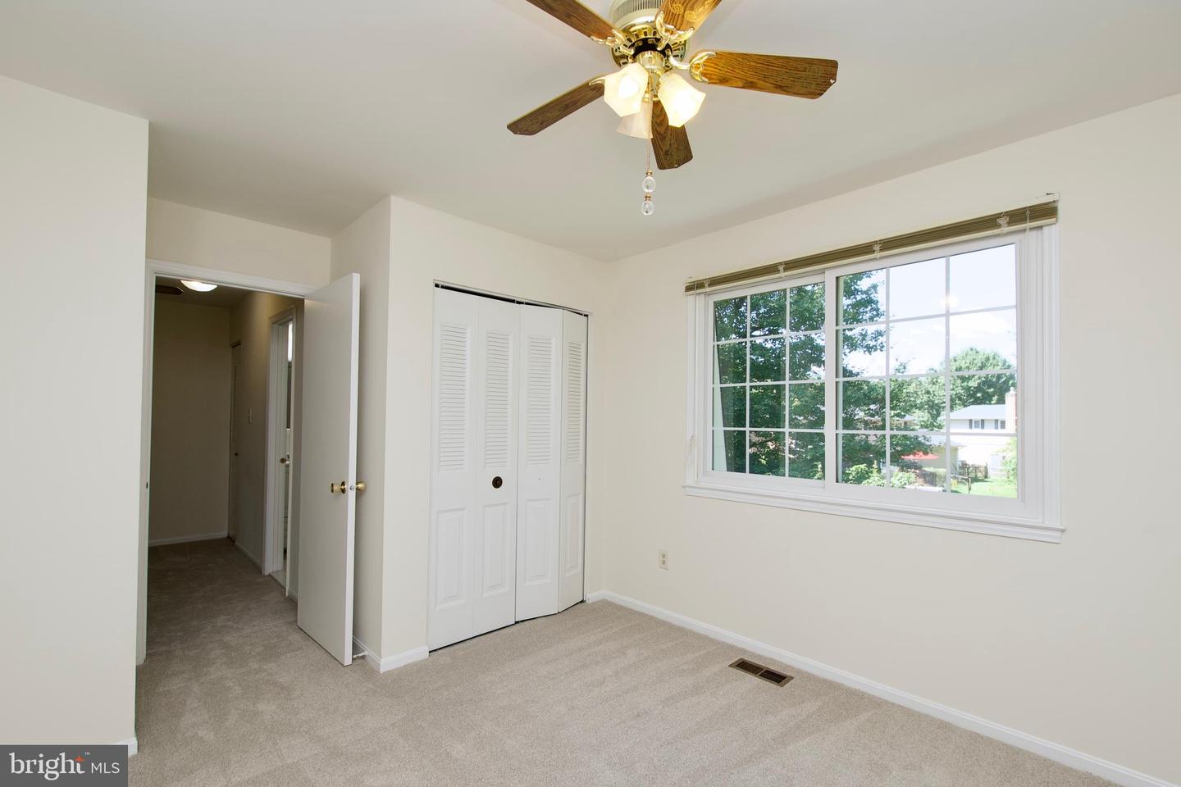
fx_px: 492
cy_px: 394
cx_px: 590
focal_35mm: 15
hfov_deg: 100.4
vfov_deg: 77.3
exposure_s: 1/60
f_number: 7.1
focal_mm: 10
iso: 320
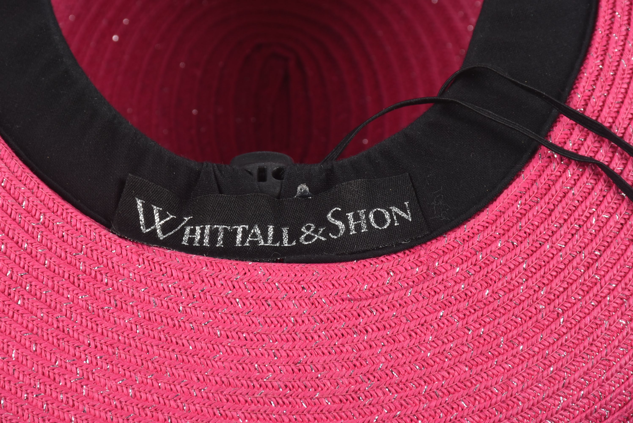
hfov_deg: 9.8
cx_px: 316
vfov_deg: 6.6
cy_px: 212
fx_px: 3695
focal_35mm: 210
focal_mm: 140
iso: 200
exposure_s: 1/125
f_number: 13
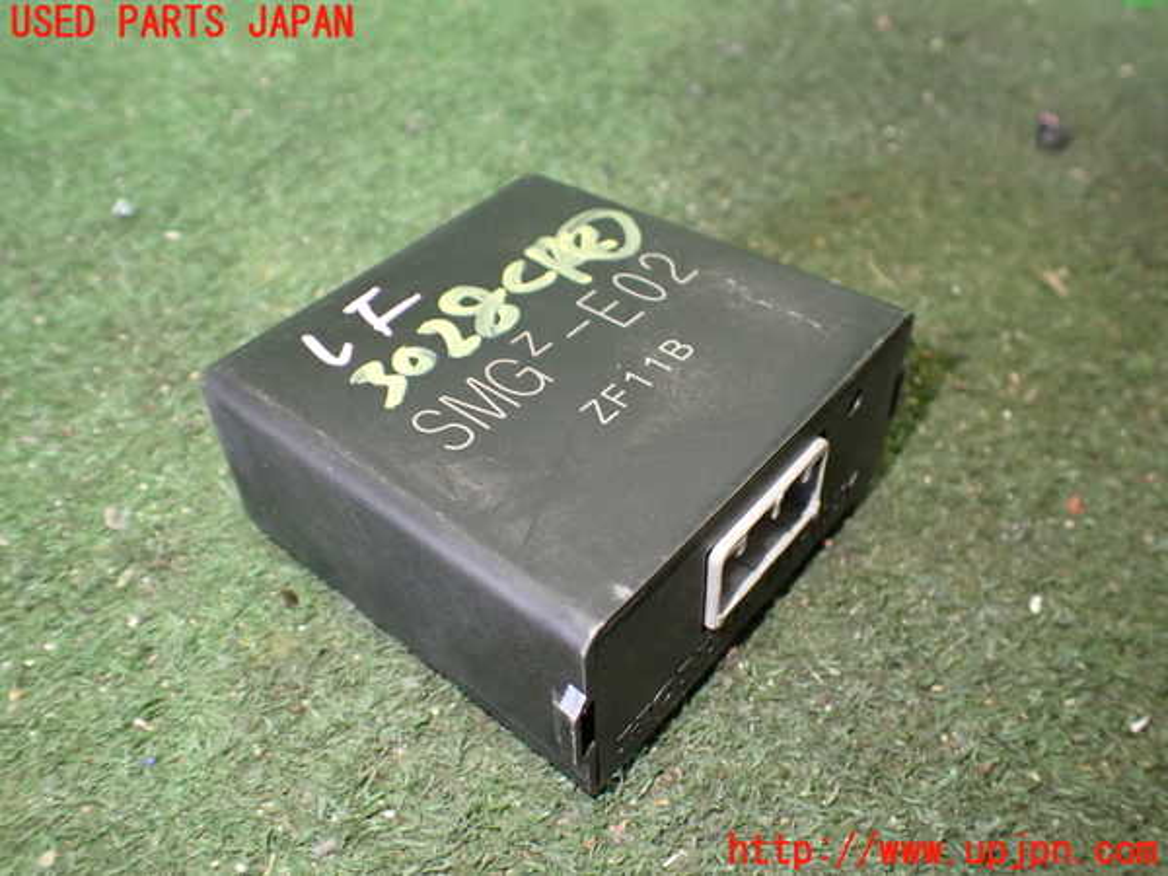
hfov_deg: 60.0
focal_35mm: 30
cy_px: 438
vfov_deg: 46.8
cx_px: 584
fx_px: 1012
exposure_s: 1/50
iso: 800
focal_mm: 5.4
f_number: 2.3
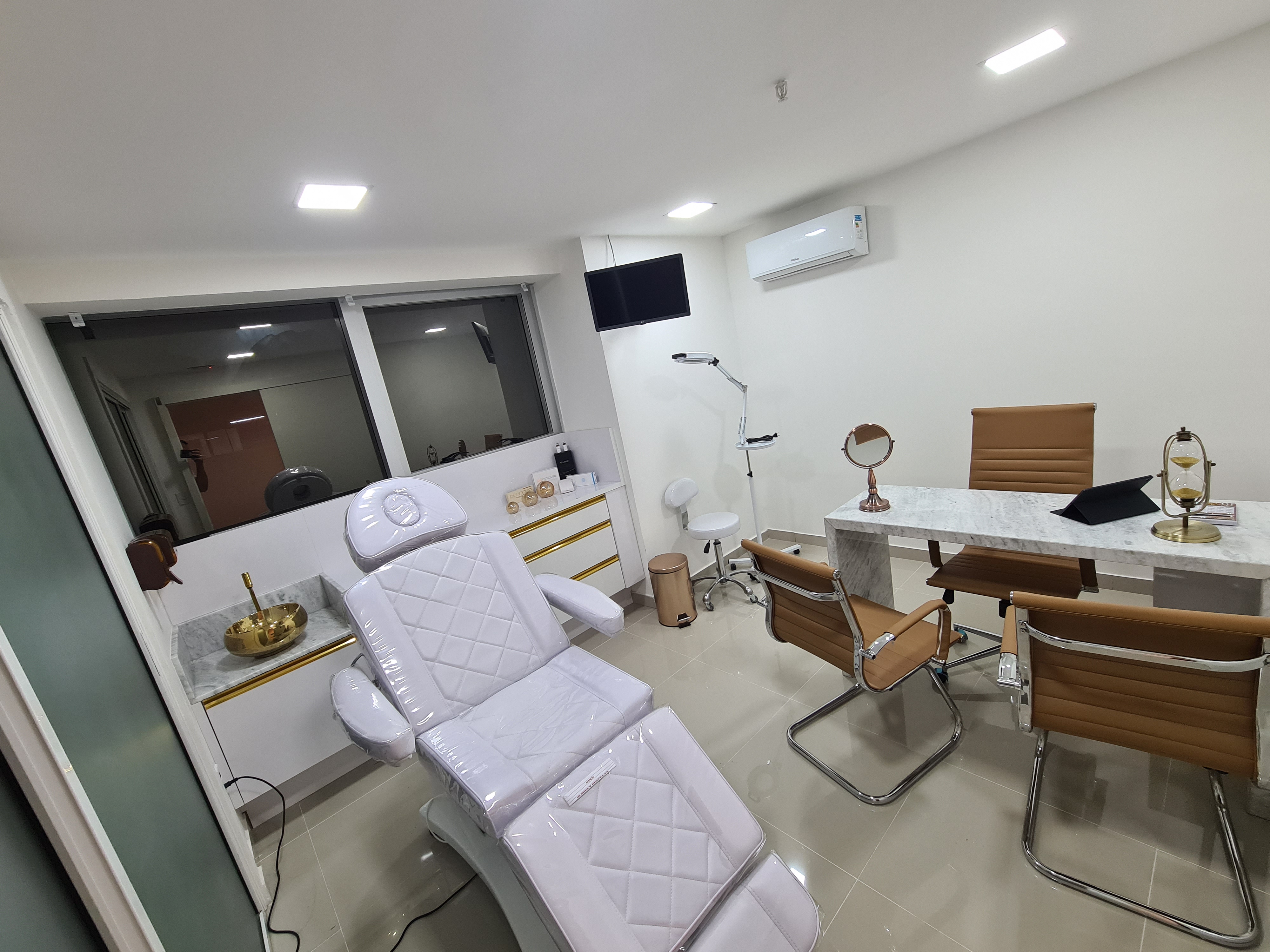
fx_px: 477
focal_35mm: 13
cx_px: 635
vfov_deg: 89.9
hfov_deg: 106.2
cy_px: 476
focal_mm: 2.22
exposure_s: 1/60
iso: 160
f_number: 2.2
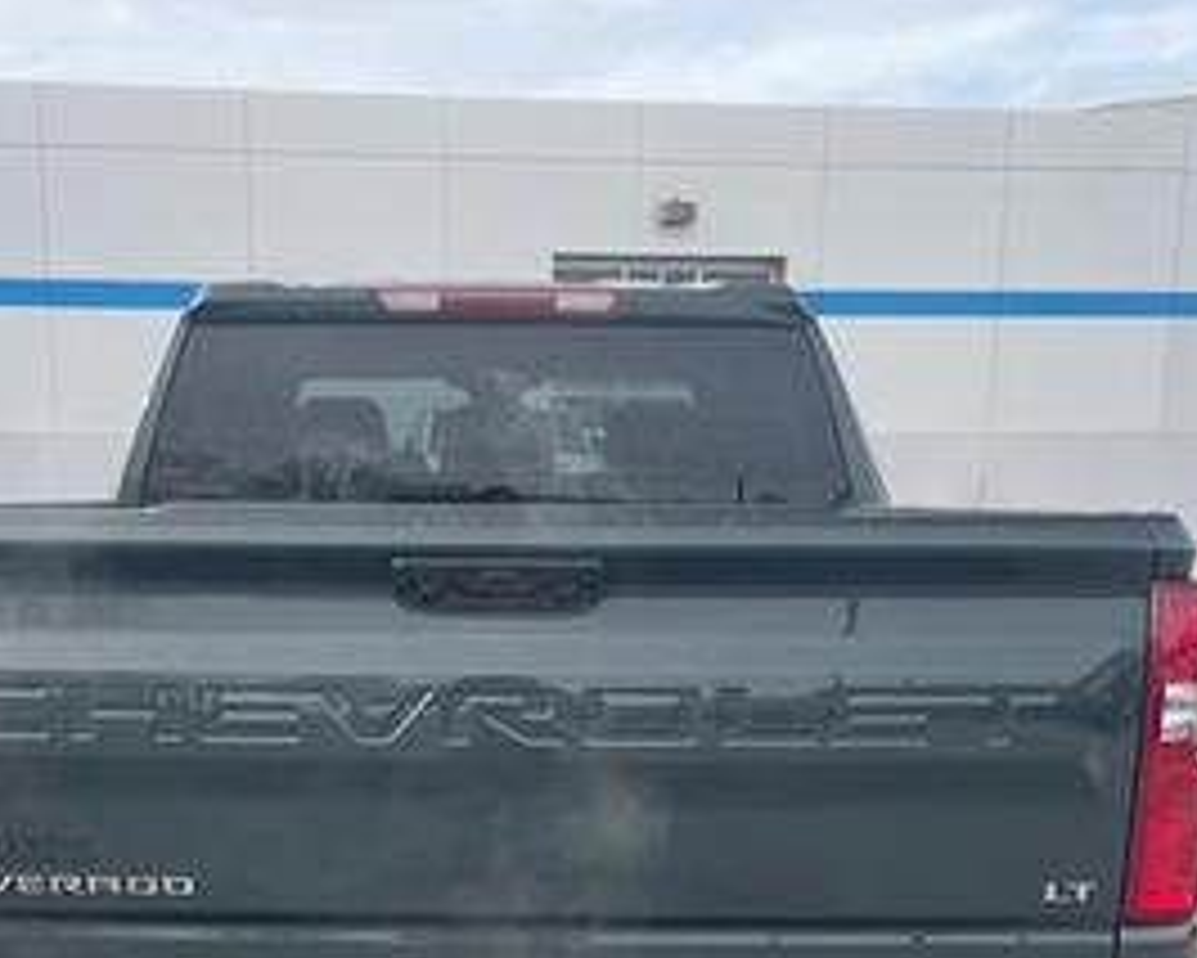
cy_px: 810
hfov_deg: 38.5
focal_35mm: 48
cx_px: 446
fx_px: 1701
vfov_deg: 30.5
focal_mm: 4.2
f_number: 1.6
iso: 32
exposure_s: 1/553
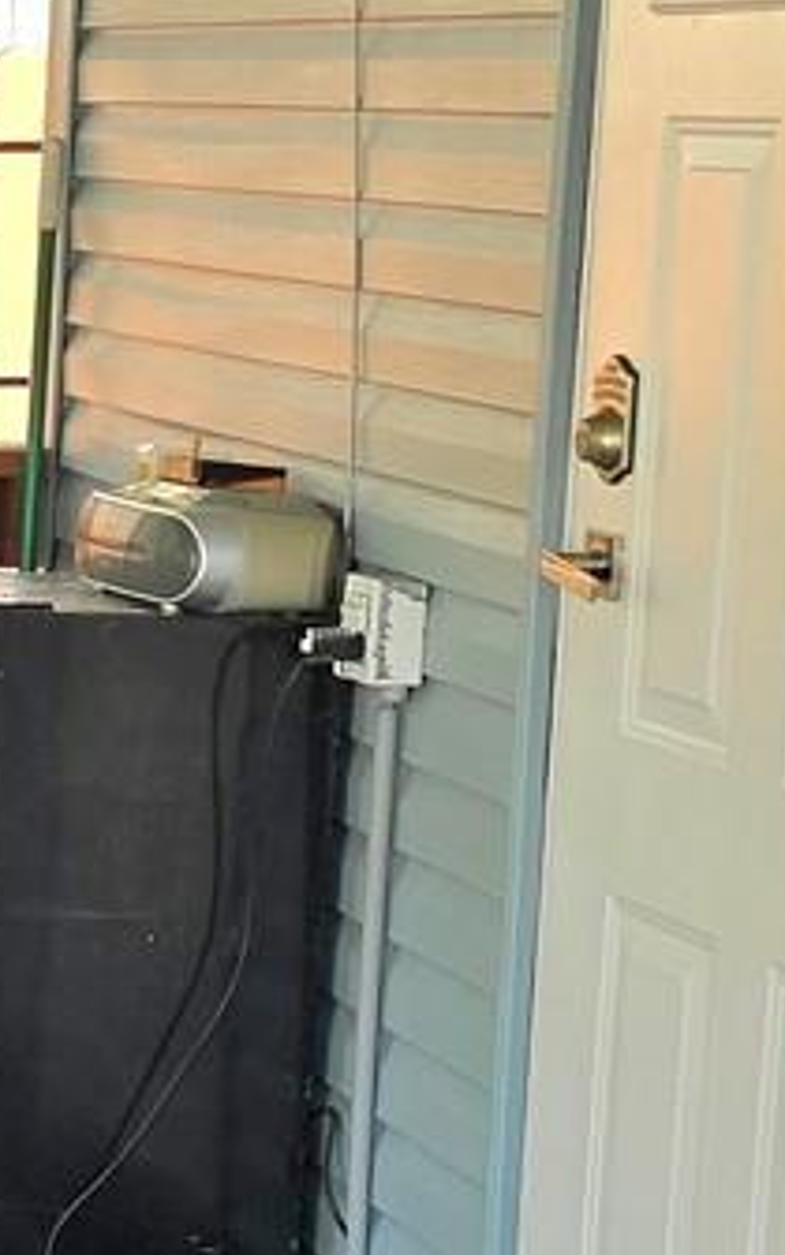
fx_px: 3971
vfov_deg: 18.0
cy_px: 687
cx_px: -1342
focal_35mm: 116
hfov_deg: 9.5
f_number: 1.7
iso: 12
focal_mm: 6.3
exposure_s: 1/200
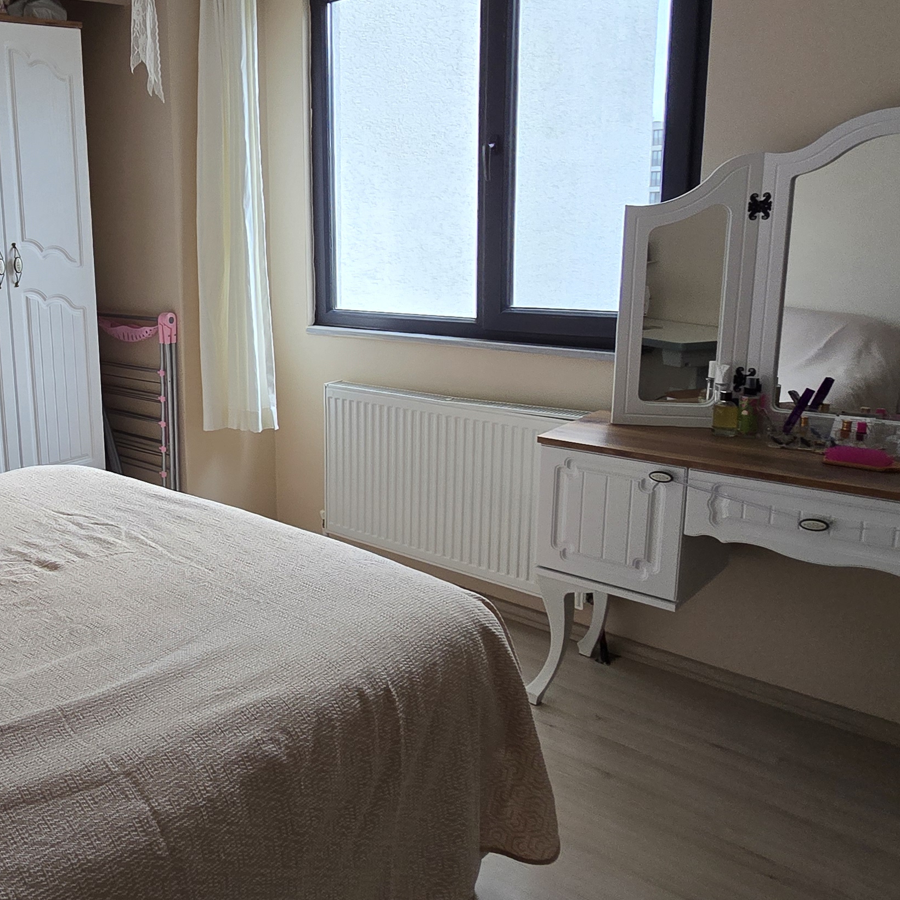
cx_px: 92
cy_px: 375
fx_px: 824
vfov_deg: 57.0
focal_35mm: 28
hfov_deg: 50.8
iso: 80
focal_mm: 2.2
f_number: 2.2
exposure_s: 1/50
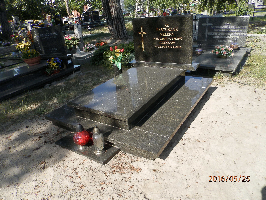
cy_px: 100
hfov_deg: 69.4
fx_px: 192
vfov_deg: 54.9
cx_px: 133
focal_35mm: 25
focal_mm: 4.5
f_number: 3.1
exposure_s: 1/640
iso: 80
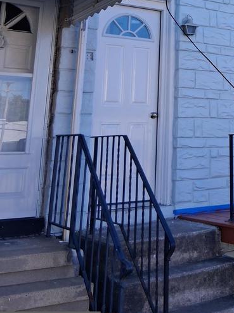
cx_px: 246
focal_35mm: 57
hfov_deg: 24.2
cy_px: 5
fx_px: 514
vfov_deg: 31.4
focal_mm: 3.98
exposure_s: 1/260
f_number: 1.8
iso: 25
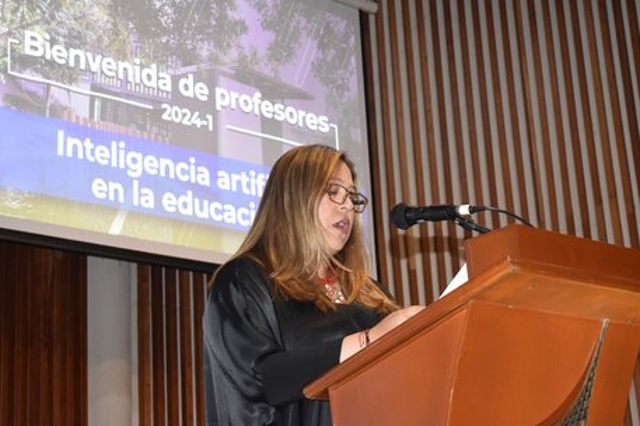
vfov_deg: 19.7
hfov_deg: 29.3
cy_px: 200
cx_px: 336
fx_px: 1226
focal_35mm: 69
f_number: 5
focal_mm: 42
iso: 2000
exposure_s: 1/60
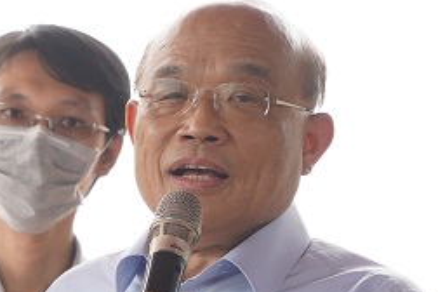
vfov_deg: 2.7
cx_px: -306
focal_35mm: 512
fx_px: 6229
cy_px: 339
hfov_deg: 4.0
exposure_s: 1/125
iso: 320
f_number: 5.6
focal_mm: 129
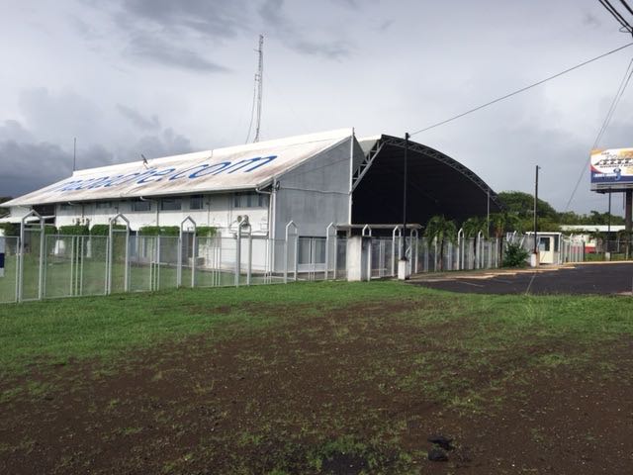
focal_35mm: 29
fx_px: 530
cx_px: 316
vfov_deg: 48.2
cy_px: 238
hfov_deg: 61.7
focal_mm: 4.15
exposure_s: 1/2639
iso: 32
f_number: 2.2
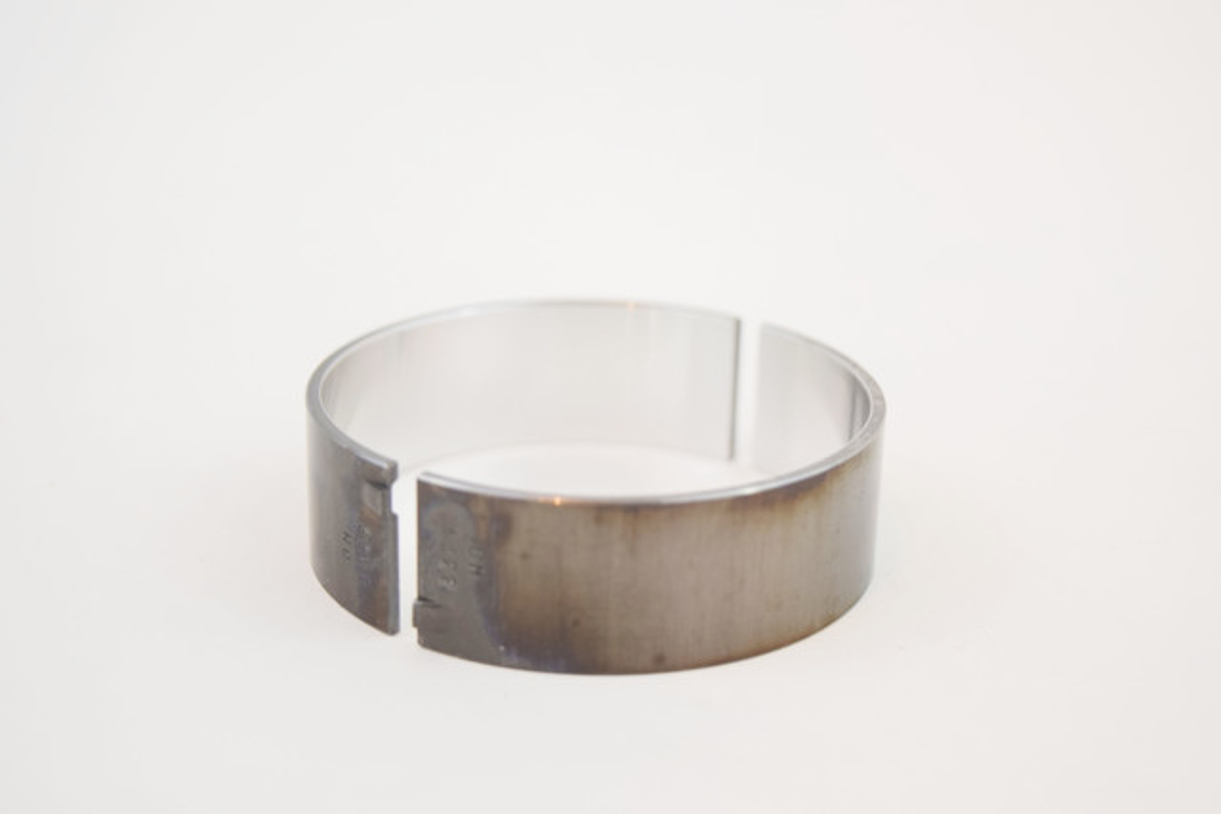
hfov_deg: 33.4
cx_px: 610
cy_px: 407
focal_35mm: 60
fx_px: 2035
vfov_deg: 22.6
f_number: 5
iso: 720
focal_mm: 40
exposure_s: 1/60
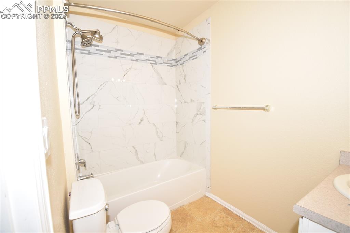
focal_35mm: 15
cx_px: 175
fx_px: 146
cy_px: 116
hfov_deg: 100.4
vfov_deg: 77.3
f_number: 4.5
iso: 100
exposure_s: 1/60
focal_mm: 10
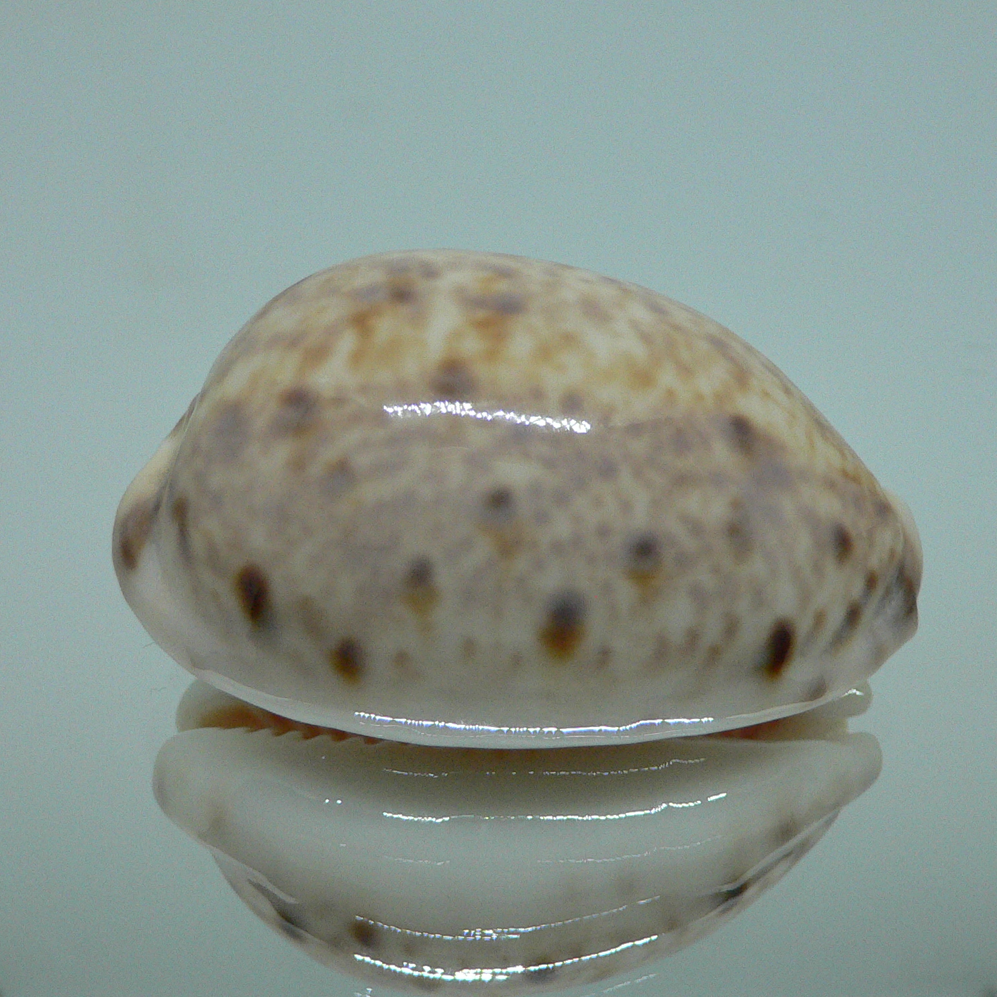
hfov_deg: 40.0
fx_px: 1369
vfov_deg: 40.0
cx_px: 520
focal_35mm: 42
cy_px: 497
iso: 200
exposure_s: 1/60
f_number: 2.8
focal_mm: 4.6
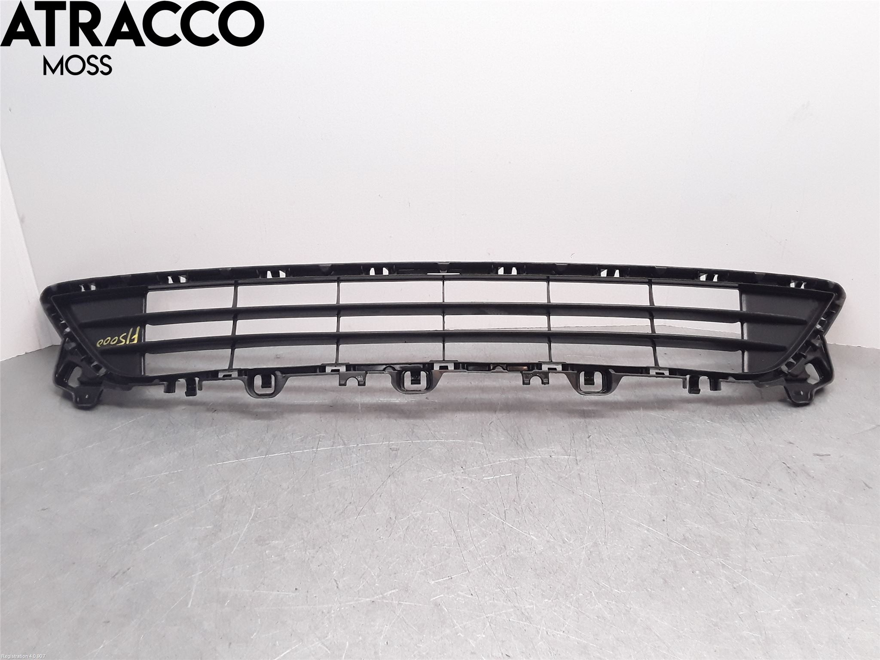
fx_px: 712
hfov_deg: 63.4
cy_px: 330
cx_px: 440
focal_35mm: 28
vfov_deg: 49.7
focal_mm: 2.91
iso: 100
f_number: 1.9
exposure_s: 1/100
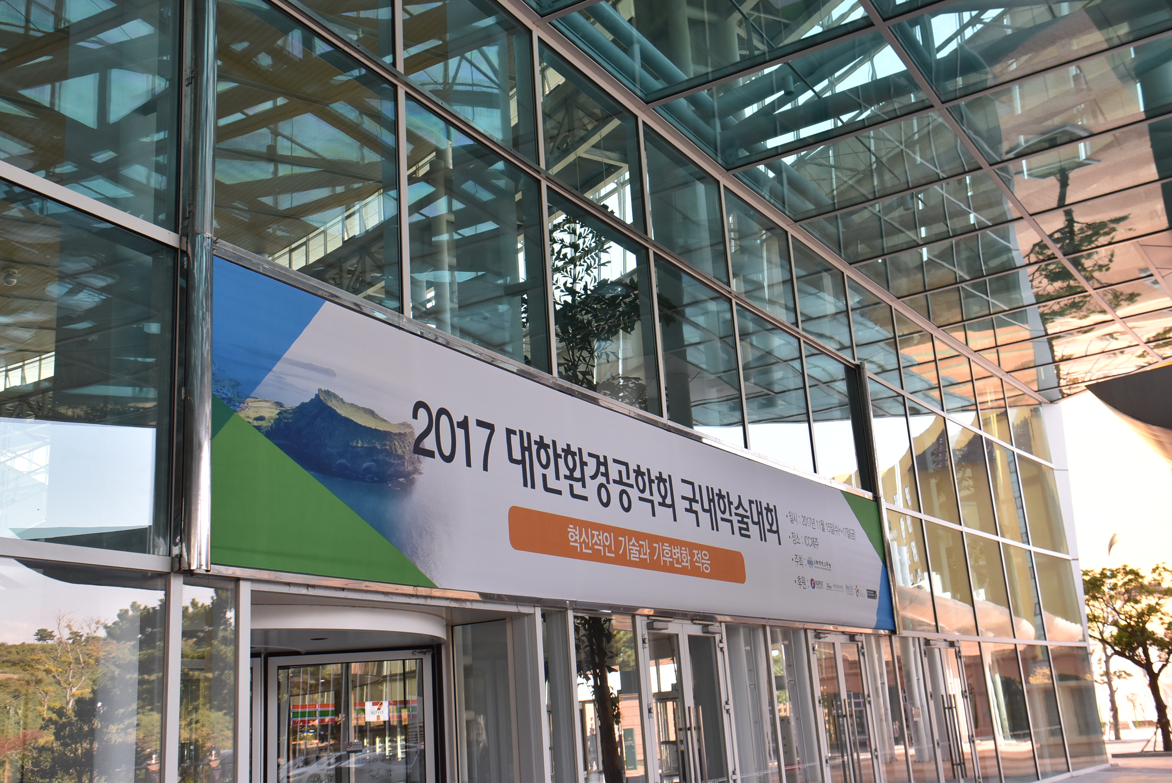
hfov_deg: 53.1
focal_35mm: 36
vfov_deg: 36.9
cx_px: 586
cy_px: 392
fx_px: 1173
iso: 400
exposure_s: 1/160
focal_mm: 24
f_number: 6.3
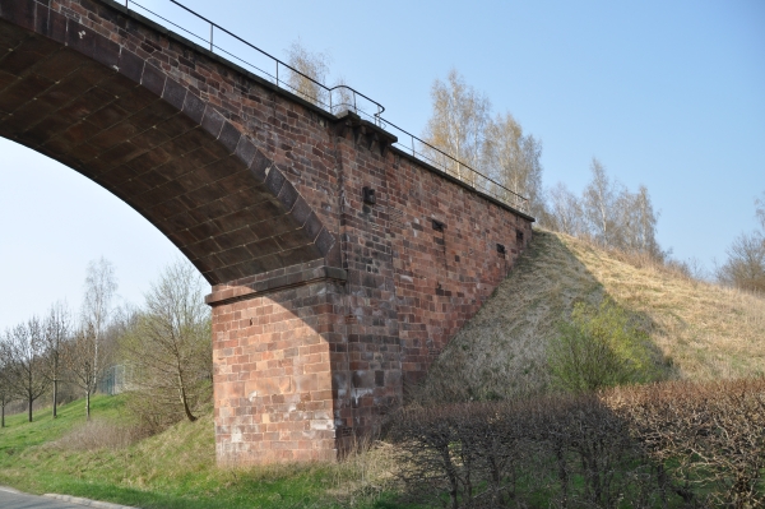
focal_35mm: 27
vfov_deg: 47.9
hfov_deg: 67.4
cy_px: 254
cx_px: 382
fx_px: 573
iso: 200
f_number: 8
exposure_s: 1/250
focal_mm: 18
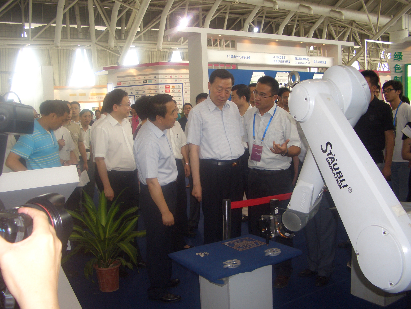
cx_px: 206
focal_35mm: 35
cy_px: 154
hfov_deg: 52.6
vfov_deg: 40.7
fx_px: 416
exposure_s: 1/60
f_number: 2.6
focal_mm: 5.8
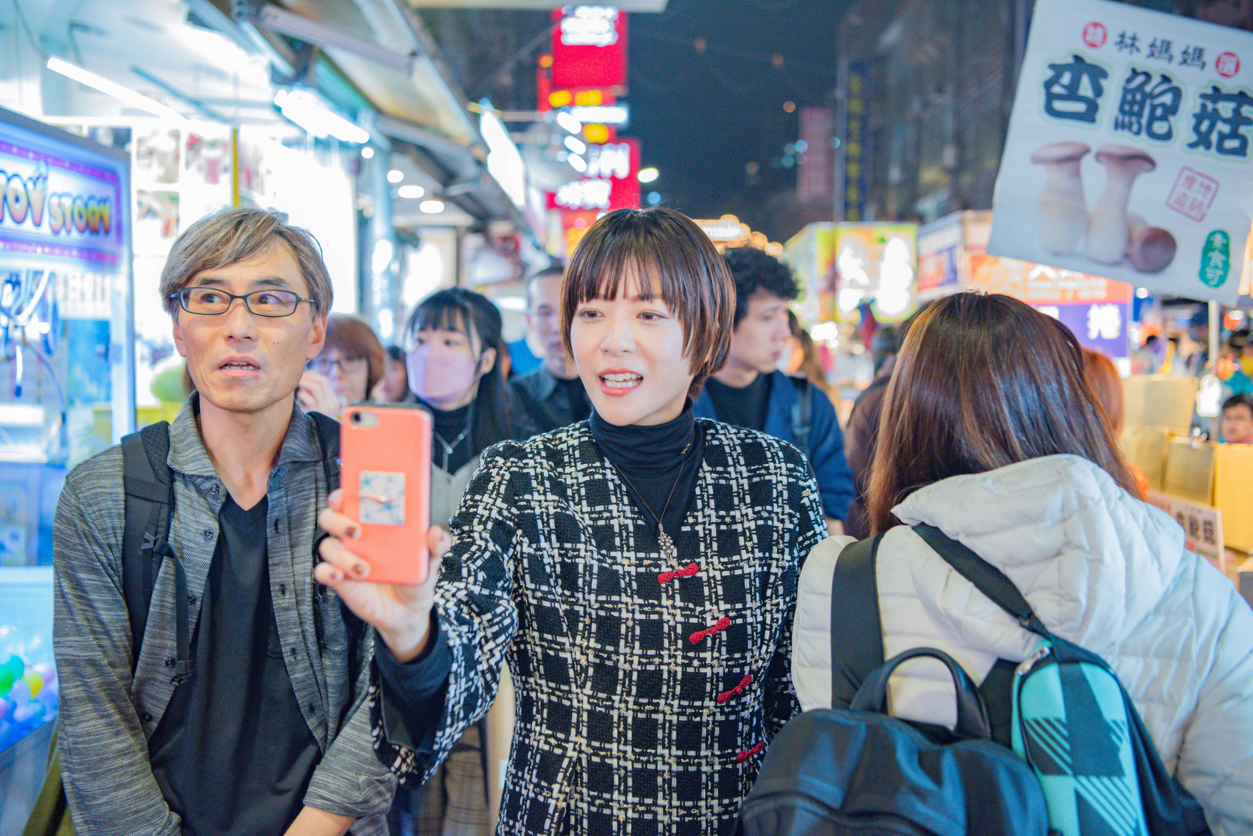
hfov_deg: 48.4
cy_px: 418
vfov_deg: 33.4
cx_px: 626
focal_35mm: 40
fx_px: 1393
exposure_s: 1/100
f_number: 2.8
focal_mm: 40
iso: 2800
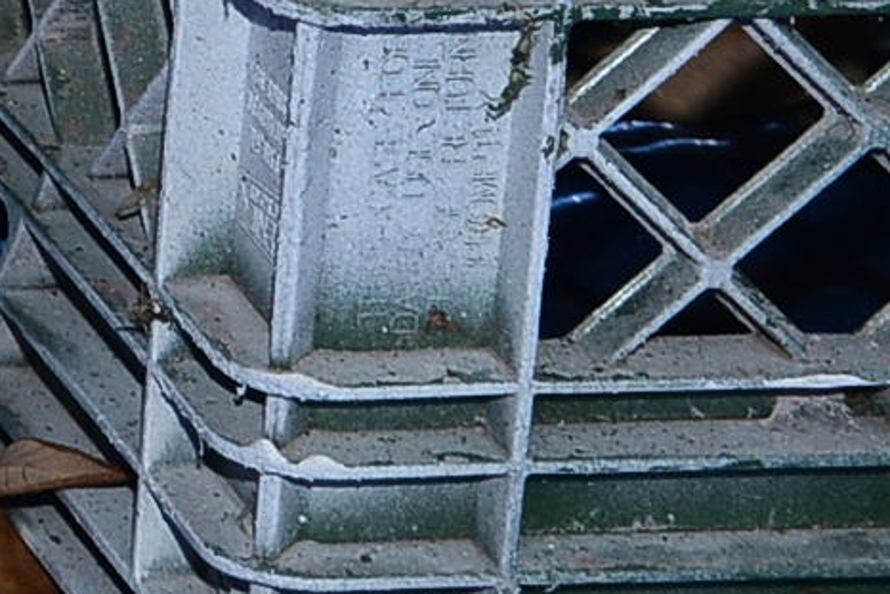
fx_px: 6380
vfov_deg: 5.3
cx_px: -1979
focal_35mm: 258
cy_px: -351
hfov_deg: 7.0
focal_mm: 40
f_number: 13
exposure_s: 1/200
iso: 400
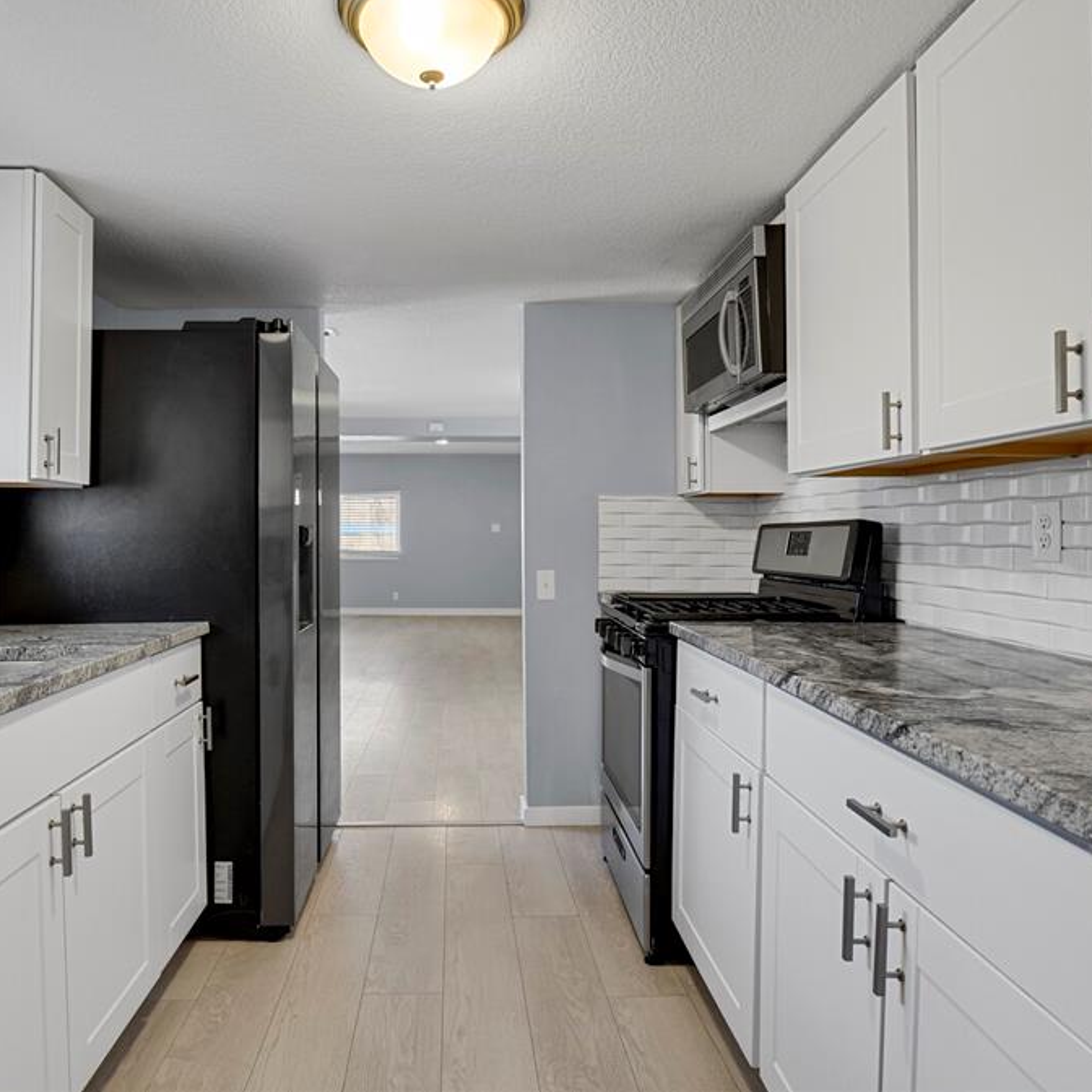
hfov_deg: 69.2
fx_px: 785
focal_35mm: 22
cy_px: 540
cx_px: 463
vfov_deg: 69.6
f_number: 8
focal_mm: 17
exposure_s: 1/20
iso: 11400
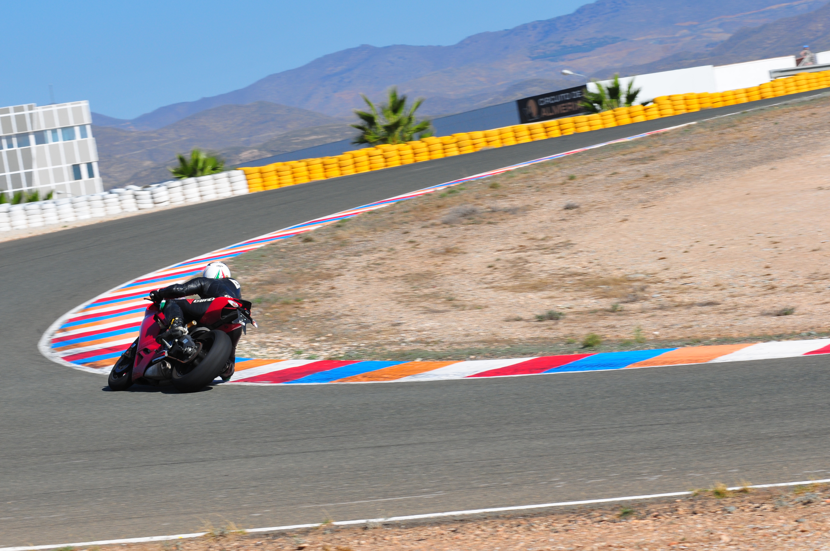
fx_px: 3627
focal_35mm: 158
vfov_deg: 8.7
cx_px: 415
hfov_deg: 13.1
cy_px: 276
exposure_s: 1/200
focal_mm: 105
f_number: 13
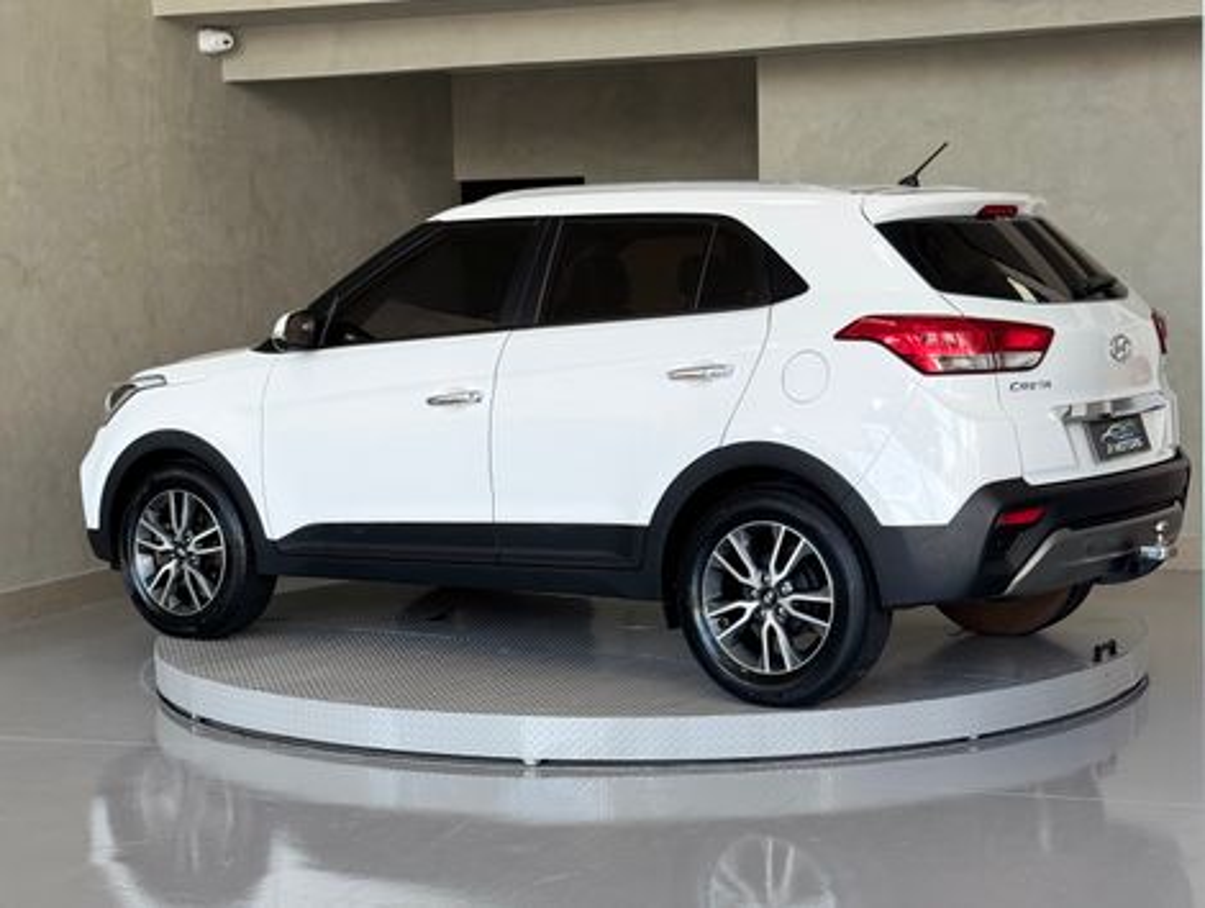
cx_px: 602
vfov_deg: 30.3
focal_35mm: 48
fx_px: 1673
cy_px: 454
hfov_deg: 39.6
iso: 64
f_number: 1.78
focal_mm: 6.76
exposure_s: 1/407
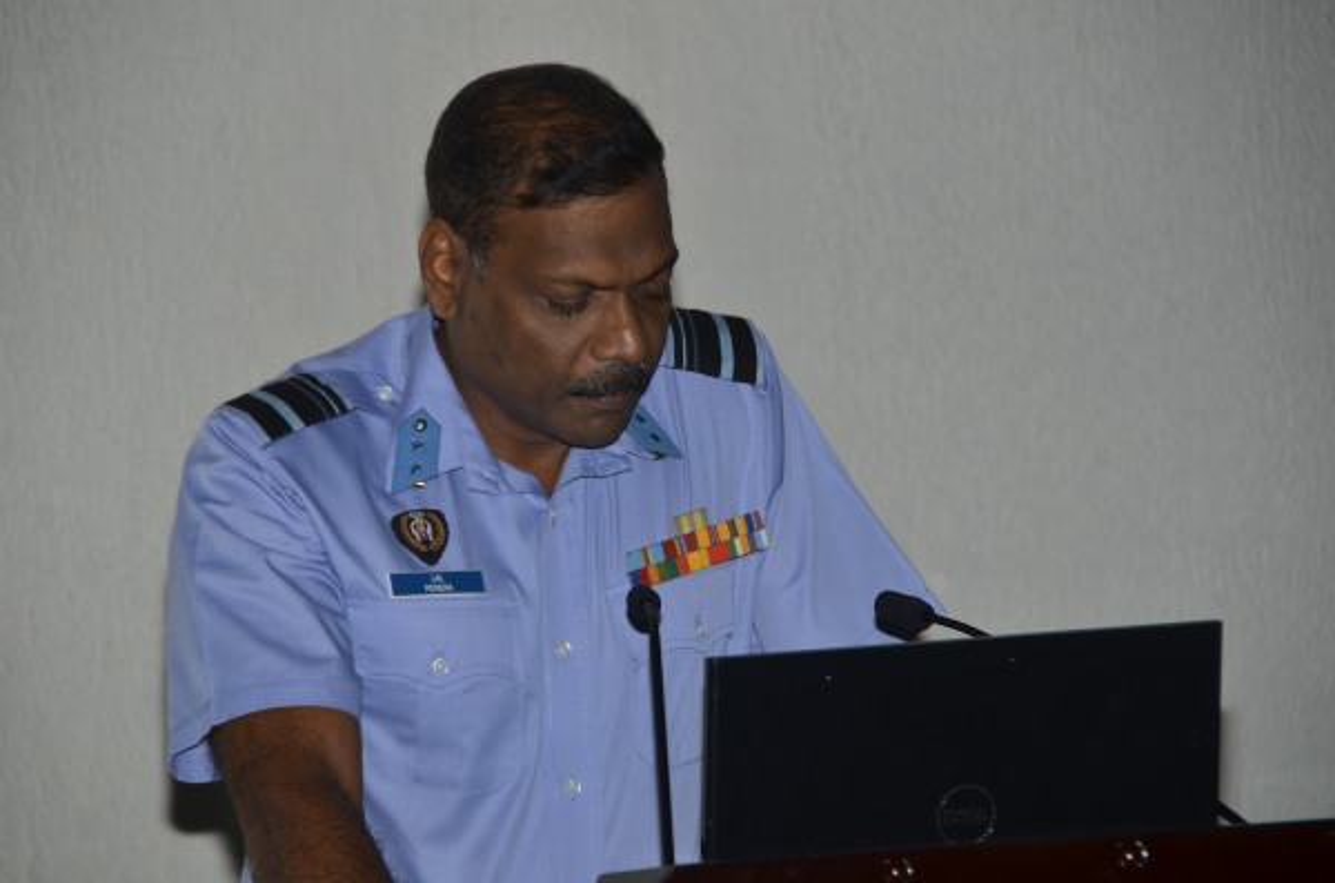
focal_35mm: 225
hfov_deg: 9.2
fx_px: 8324
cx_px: 668
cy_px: 442
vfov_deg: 6.1
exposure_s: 1/125
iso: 200
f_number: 5.6
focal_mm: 150
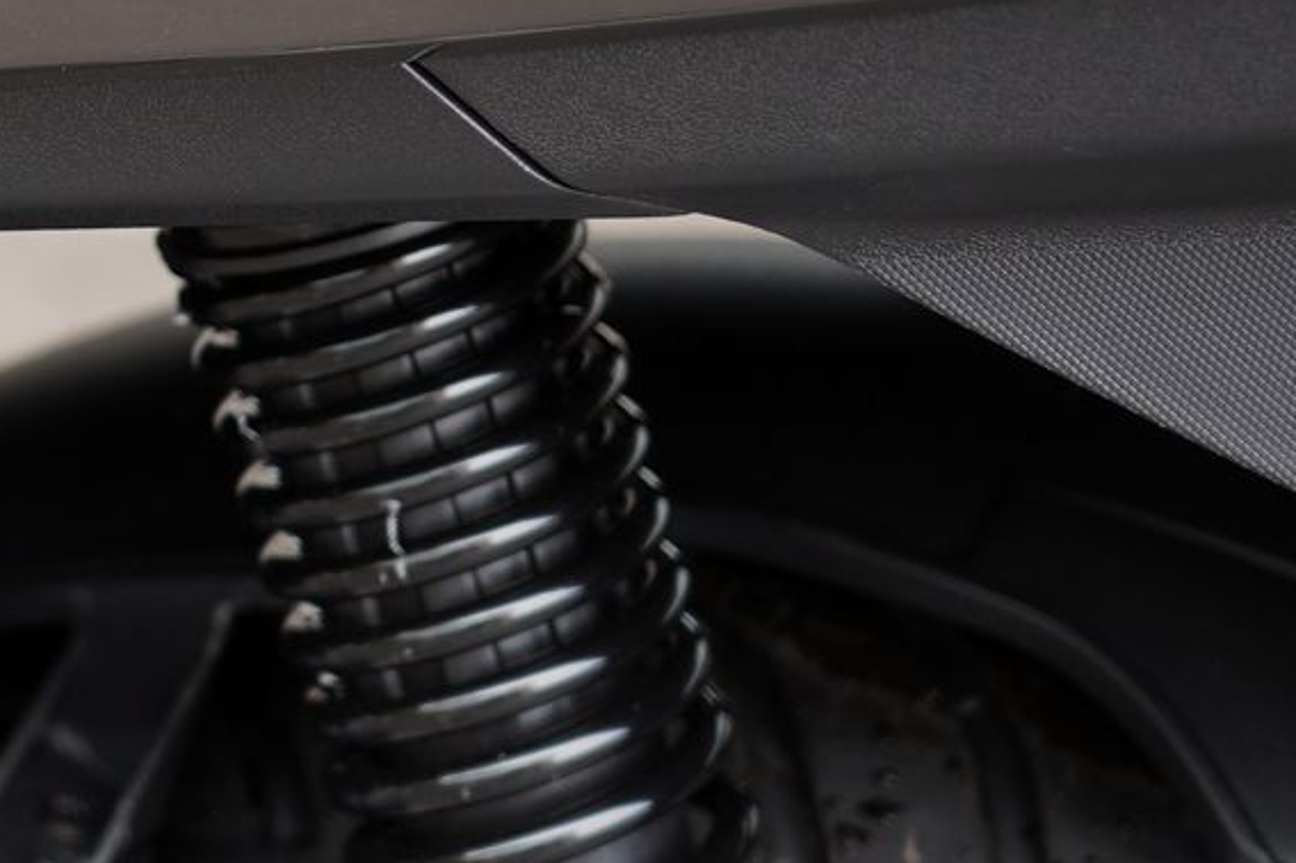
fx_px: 8239
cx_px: -561
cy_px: -462
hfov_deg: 8.8
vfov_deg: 5.9
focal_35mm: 229
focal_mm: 65
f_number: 4
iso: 200
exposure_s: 1/80
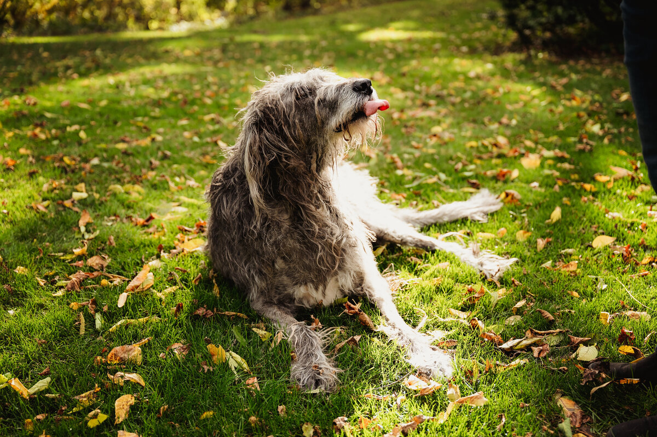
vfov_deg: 28.0
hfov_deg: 41.1
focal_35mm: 48
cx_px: 328
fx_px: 875
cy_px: 218
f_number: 3.2
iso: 320
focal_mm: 48
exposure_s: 1/640
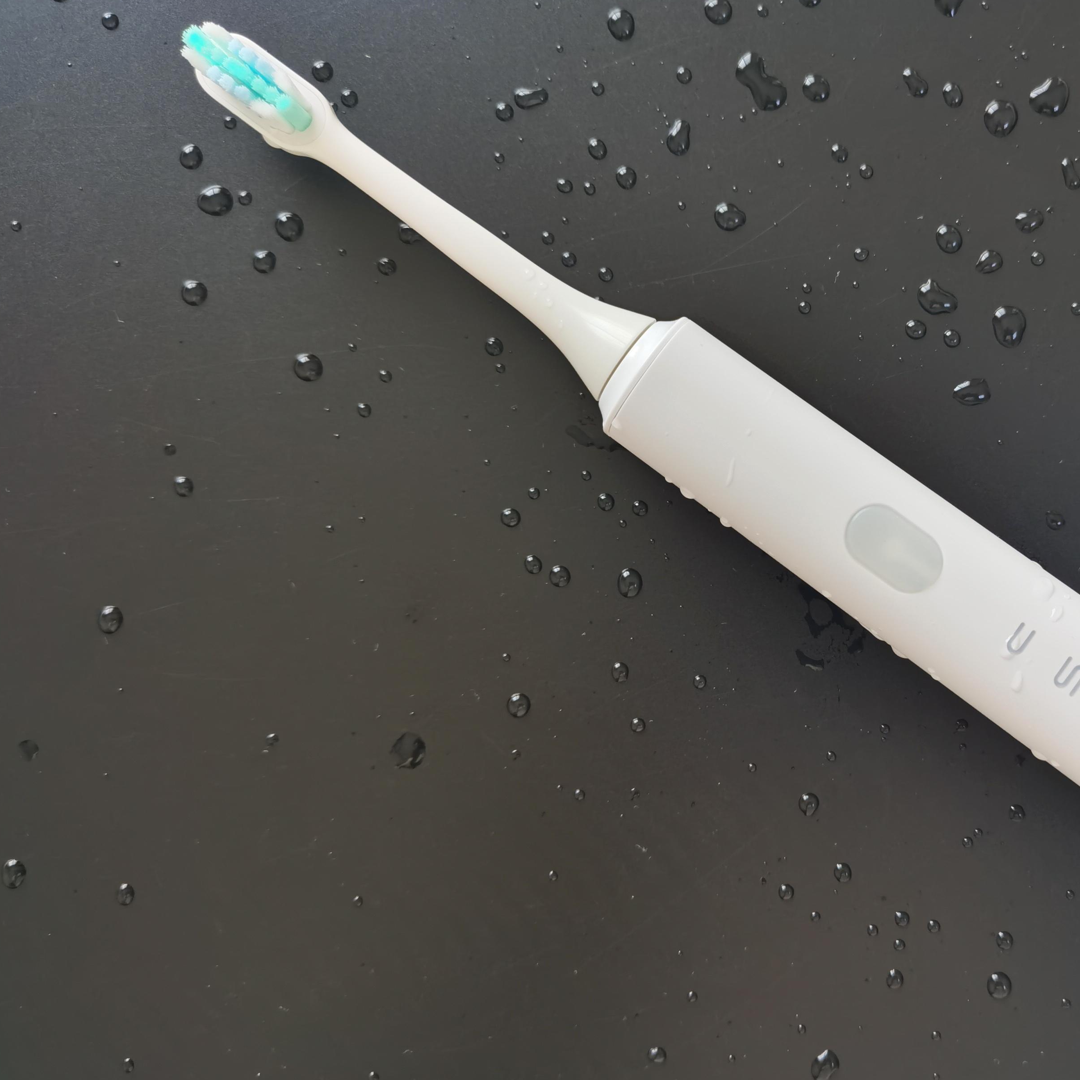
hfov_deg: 45.0
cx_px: 766
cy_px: 535
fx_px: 1271
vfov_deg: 46.0
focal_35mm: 36
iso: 100
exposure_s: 1/100
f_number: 1.8
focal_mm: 5.58
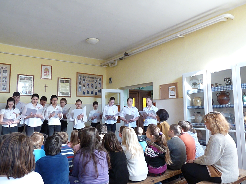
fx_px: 192
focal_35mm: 27
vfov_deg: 51.4
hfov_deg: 65.3
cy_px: 92
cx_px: 123
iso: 800
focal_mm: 4.8
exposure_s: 1/100
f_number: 4
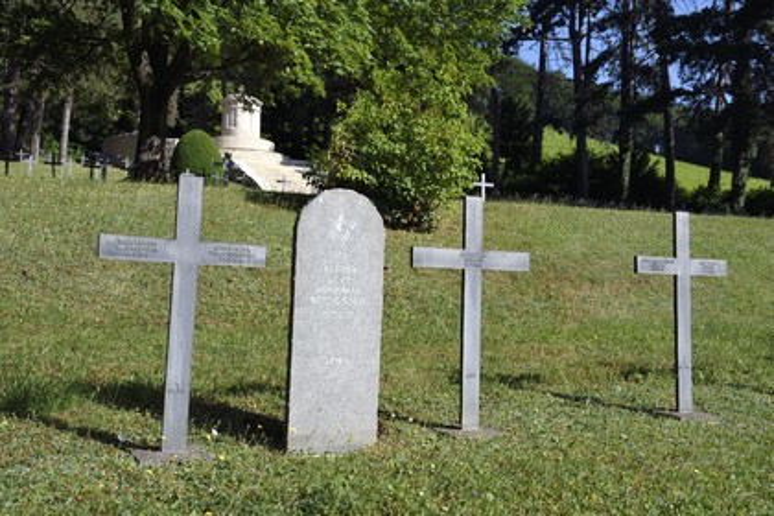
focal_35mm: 40
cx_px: 387
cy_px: 258
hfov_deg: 48.5
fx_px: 860
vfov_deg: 33.4
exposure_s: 1/320
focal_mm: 40
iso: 200
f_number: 9
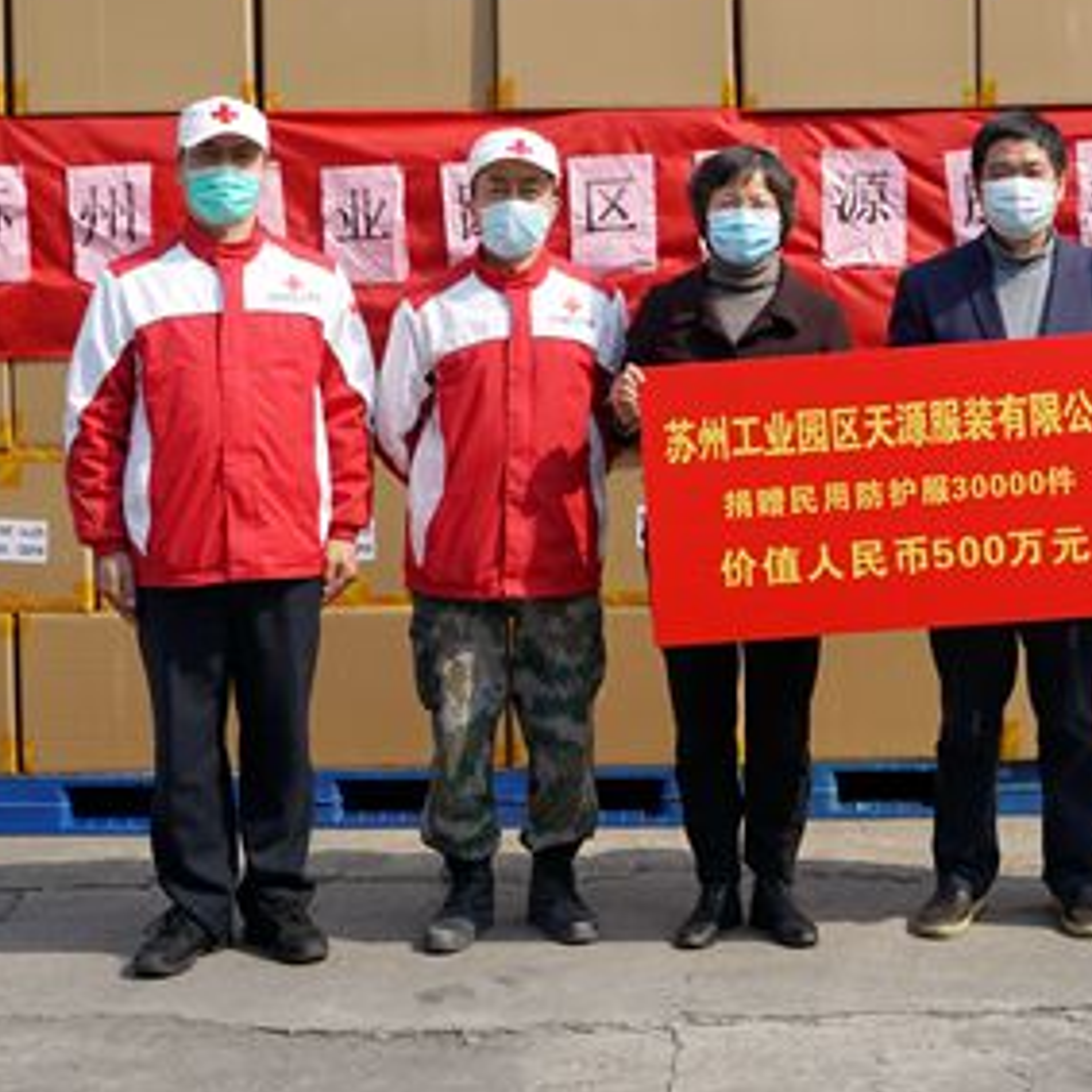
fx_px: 2248
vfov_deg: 27.1
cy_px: 345
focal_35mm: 63
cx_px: 868
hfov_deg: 26.8
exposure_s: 1/640
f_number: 4.5
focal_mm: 30
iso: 100
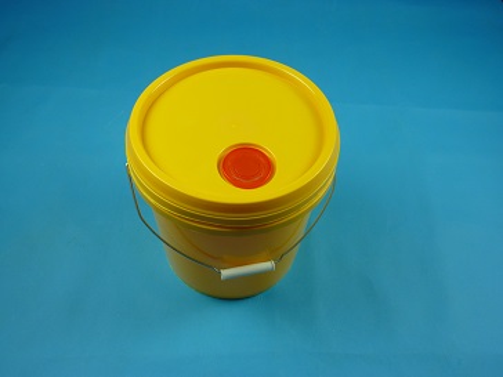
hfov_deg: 56.8
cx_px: 252
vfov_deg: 44.2
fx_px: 465
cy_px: 188
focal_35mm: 32
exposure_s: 1/30
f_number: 3.5
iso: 125
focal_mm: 5.3
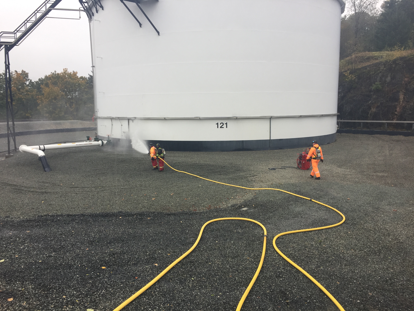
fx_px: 347
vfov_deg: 48.2
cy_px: 156
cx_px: 207
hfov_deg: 61.7
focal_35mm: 29
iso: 32
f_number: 2.2
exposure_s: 1/120
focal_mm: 4.15
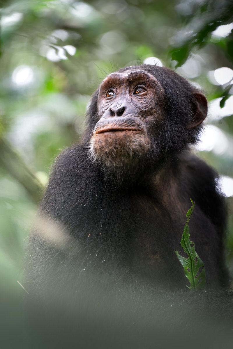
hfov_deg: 6.9
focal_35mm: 200
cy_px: 174
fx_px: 1942
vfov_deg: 10.3
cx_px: 116
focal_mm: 200
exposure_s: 1/160
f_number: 2.8
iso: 2000
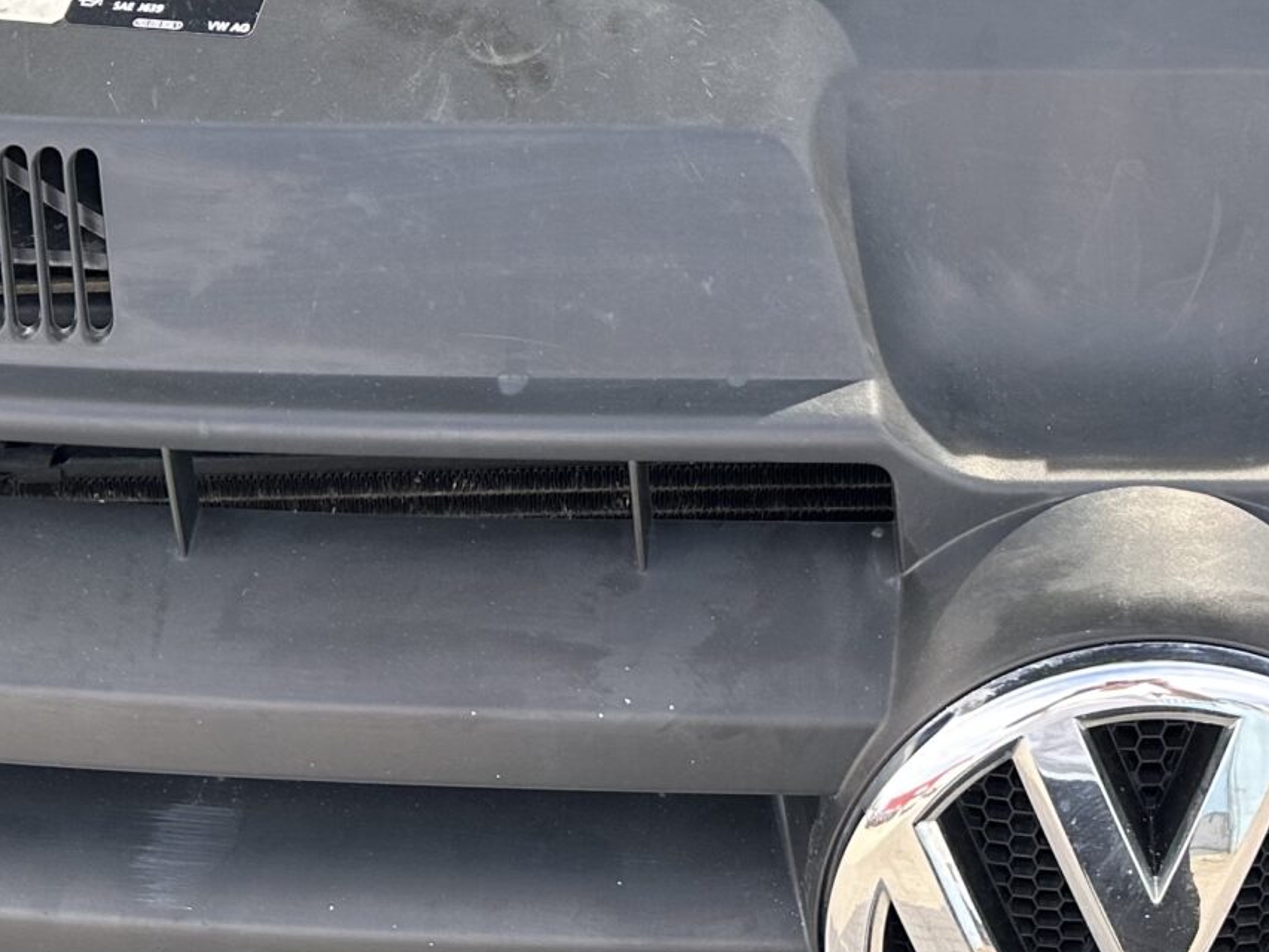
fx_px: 2640
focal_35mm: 72
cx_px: 997
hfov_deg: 26.6
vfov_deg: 18.8
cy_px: -338
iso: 80
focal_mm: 6.86
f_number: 1.78
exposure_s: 1/623
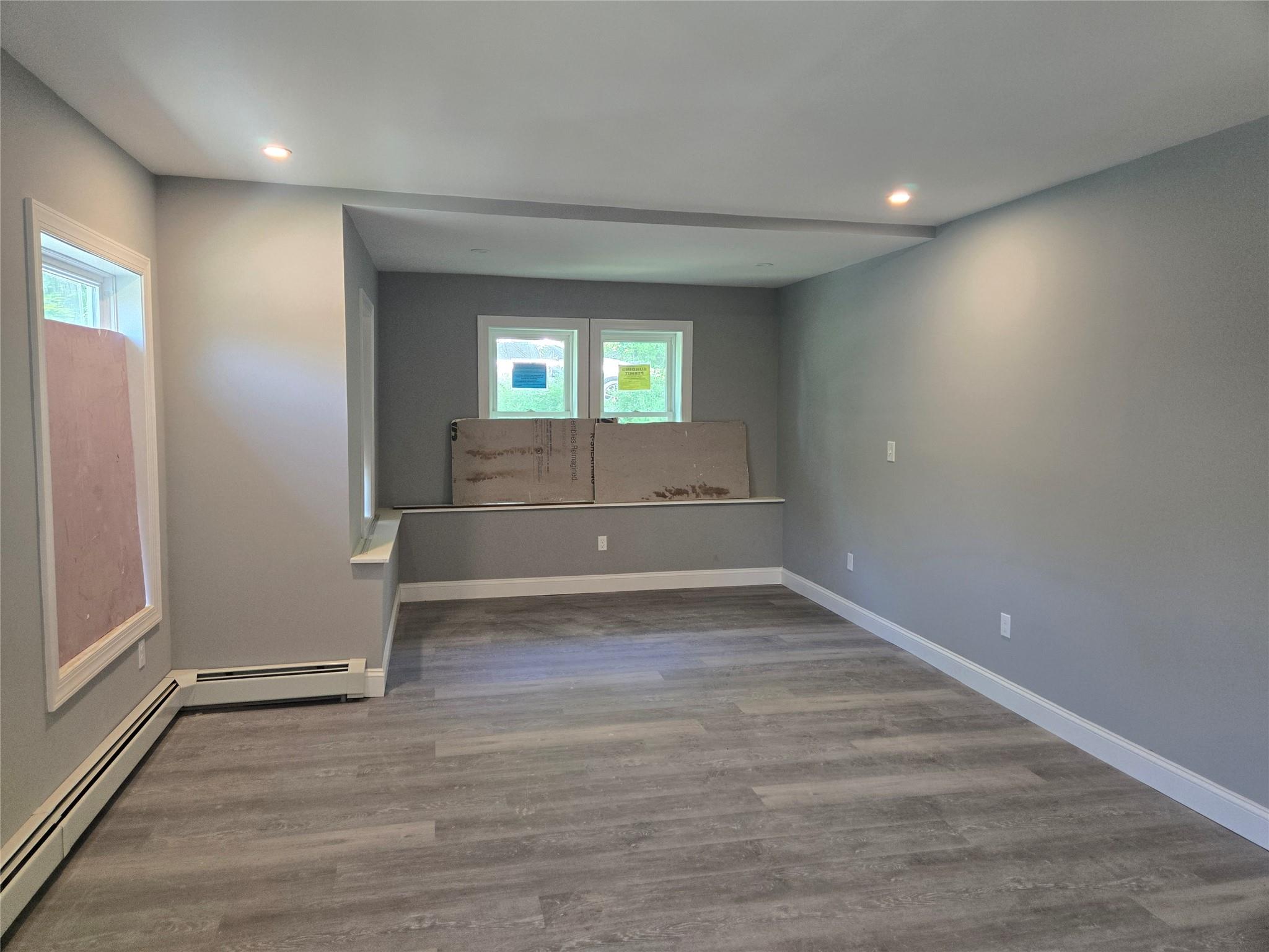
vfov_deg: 58.9
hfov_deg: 73.9
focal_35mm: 23
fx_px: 843
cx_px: 634
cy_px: 476
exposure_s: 1/120
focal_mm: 5.4
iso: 320
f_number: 1.8
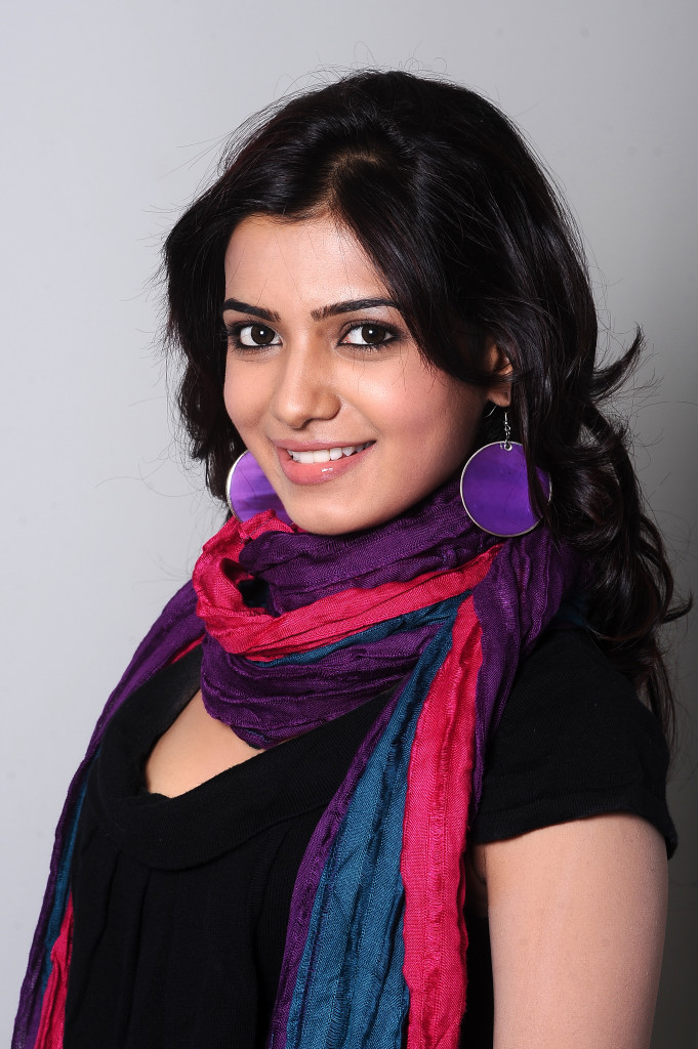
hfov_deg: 13.7
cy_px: 524
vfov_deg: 20.4
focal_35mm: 100
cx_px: 349
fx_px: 2913
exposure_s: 1/200
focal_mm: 100
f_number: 11
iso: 200
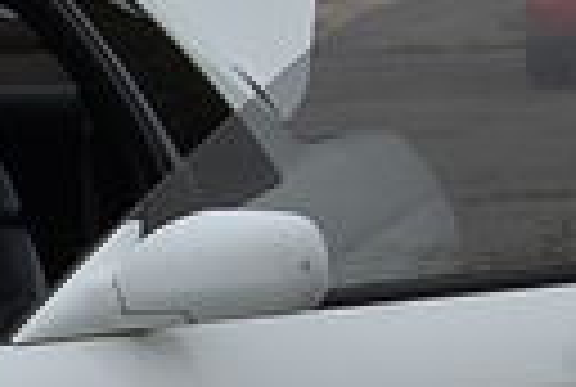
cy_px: 526
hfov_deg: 7.0
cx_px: -554
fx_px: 4555
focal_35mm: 284
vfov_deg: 4.8
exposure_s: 1/250
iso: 200
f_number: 10
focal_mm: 38
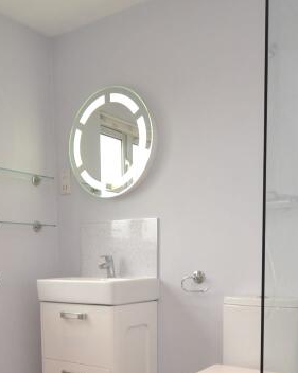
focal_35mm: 41
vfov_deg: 42.4
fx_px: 453
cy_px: 310
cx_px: 147
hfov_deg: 36.4
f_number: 4
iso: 400
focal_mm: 10
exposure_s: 1/60
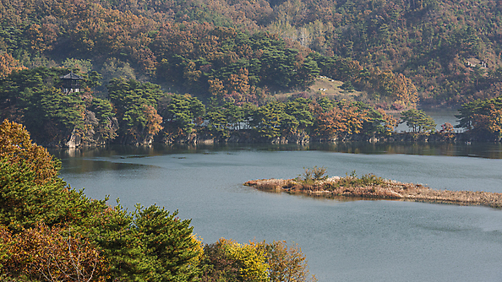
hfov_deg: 16.6
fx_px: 1717
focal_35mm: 129
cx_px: 253
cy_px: 120
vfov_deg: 9.4
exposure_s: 1/200
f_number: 11
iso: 200
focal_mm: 122
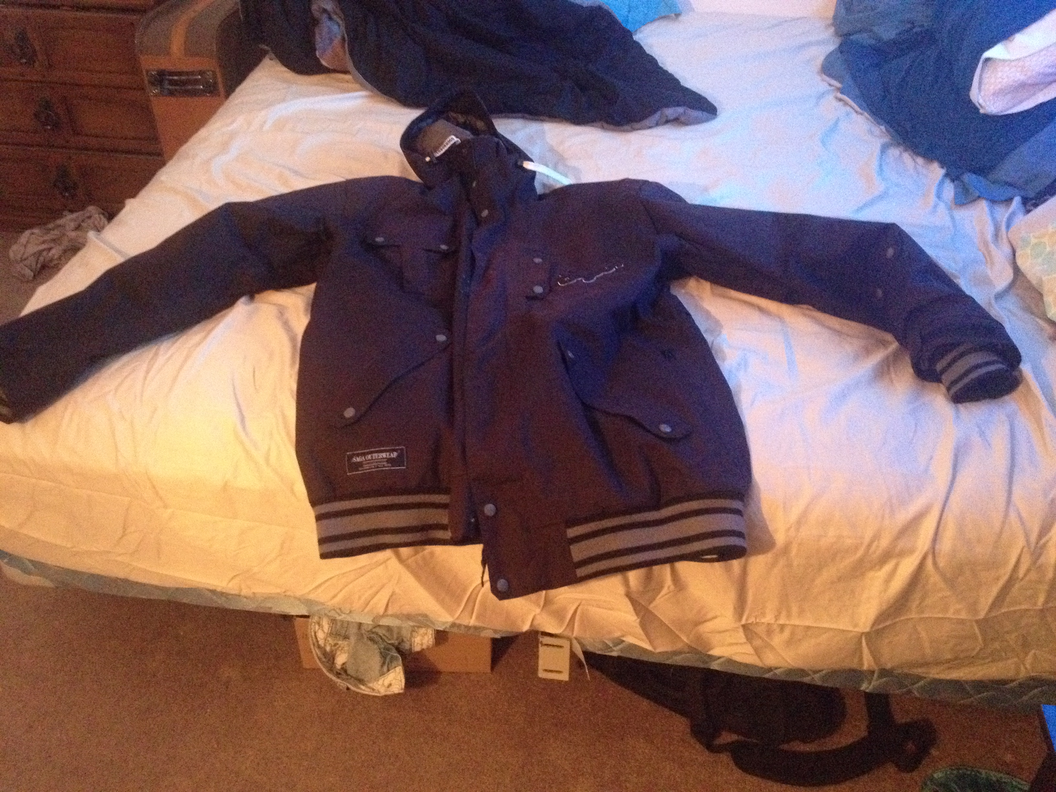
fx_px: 1068
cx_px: 528
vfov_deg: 40.7
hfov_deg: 52.6
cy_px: 396
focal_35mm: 35
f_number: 2.4
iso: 800
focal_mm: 4.28
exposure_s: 1/15
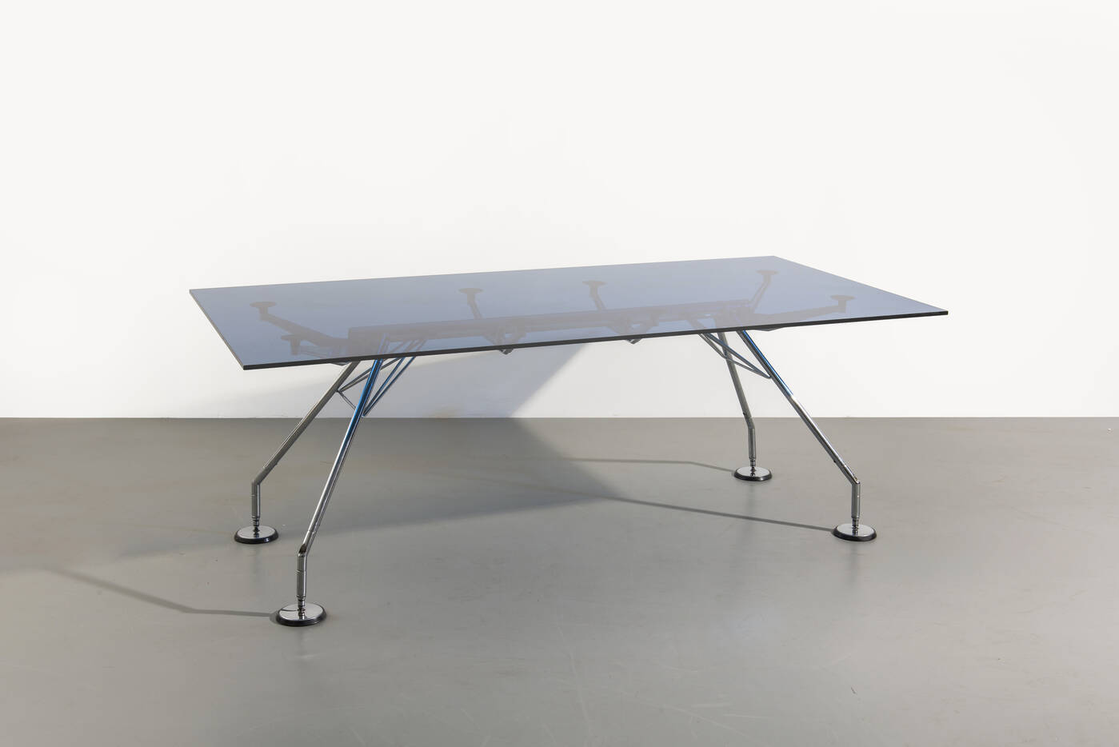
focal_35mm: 45
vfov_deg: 29.9
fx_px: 1399
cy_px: 374
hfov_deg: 43.6
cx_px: 560
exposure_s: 1/200
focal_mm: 45
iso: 100
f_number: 14
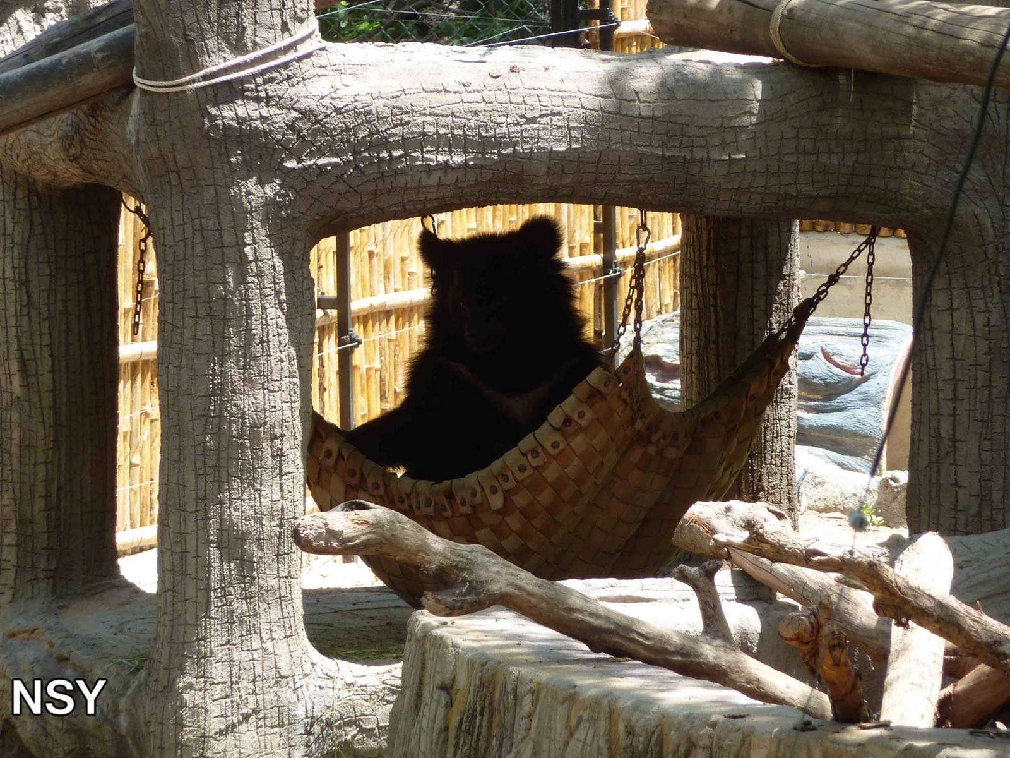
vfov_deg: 5.0
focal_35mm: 300
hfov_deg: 6.6
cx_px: 505
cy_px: 379
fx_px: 8753
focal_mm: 49.2
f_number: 4.9
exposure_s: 1/125
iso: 100
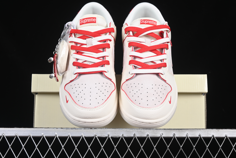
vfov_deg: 18.2
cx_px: 118
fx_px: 492
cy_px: 79
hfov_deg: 27.0
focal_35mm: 75
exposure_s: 1/80
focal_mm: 50
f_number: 8
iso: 160
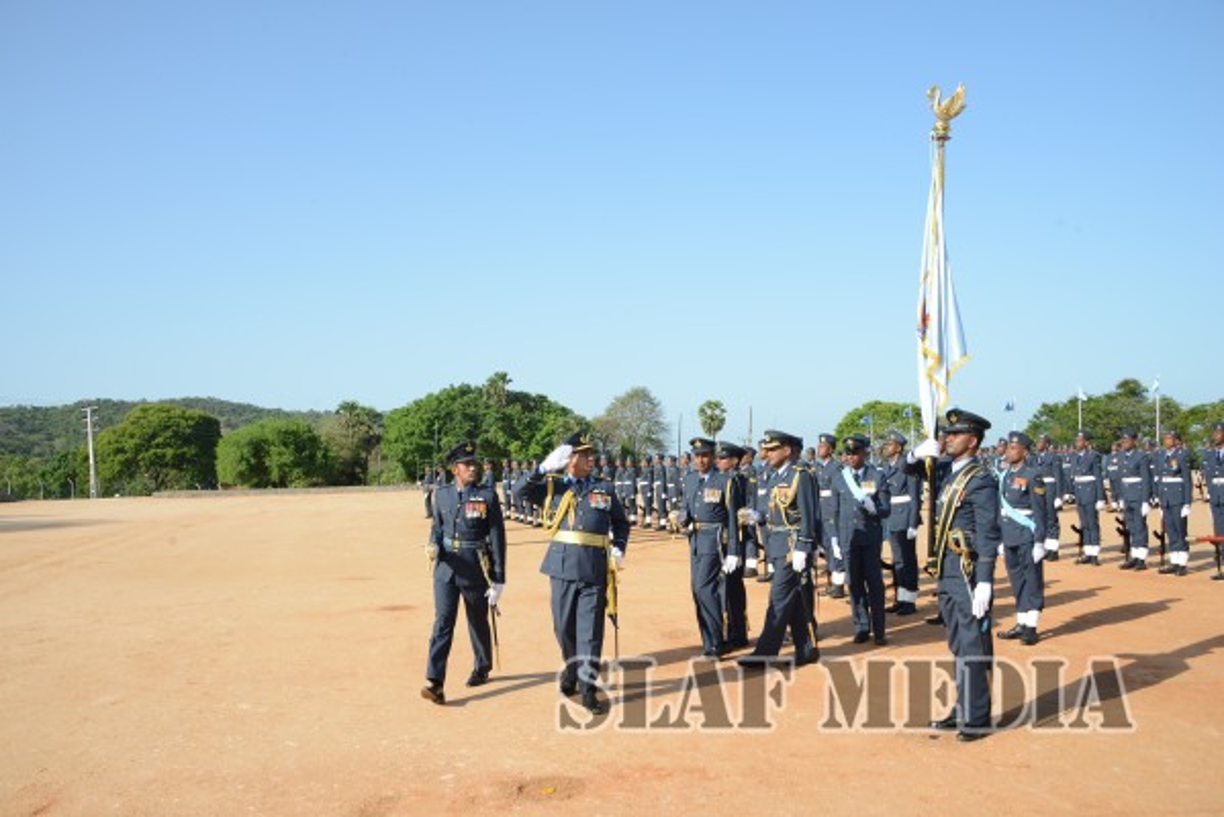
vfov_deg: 46.4
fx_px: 952
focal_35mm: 28
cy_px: 408
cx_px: 612
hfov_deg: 65.4
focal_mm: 28
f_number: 10
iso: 250
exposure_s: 1/250
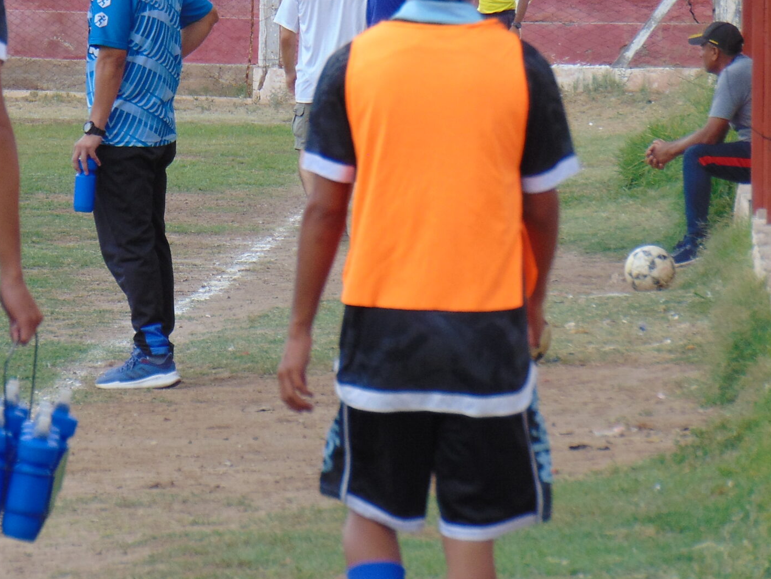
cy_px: 282
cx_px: 187
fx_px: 12476
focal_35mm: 560
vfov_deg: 2.7
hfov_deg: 3.5
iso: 80
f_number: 4.2
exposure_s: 1/125
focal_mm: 55.1
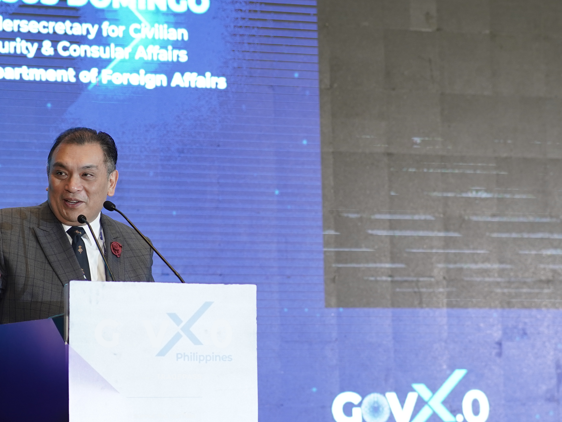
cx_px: 239
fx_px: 2825
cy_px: 223
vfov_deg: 8.5
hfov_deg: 11.4
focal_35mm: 174
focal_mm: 85
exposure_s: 1/160
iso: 500
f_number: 2.2
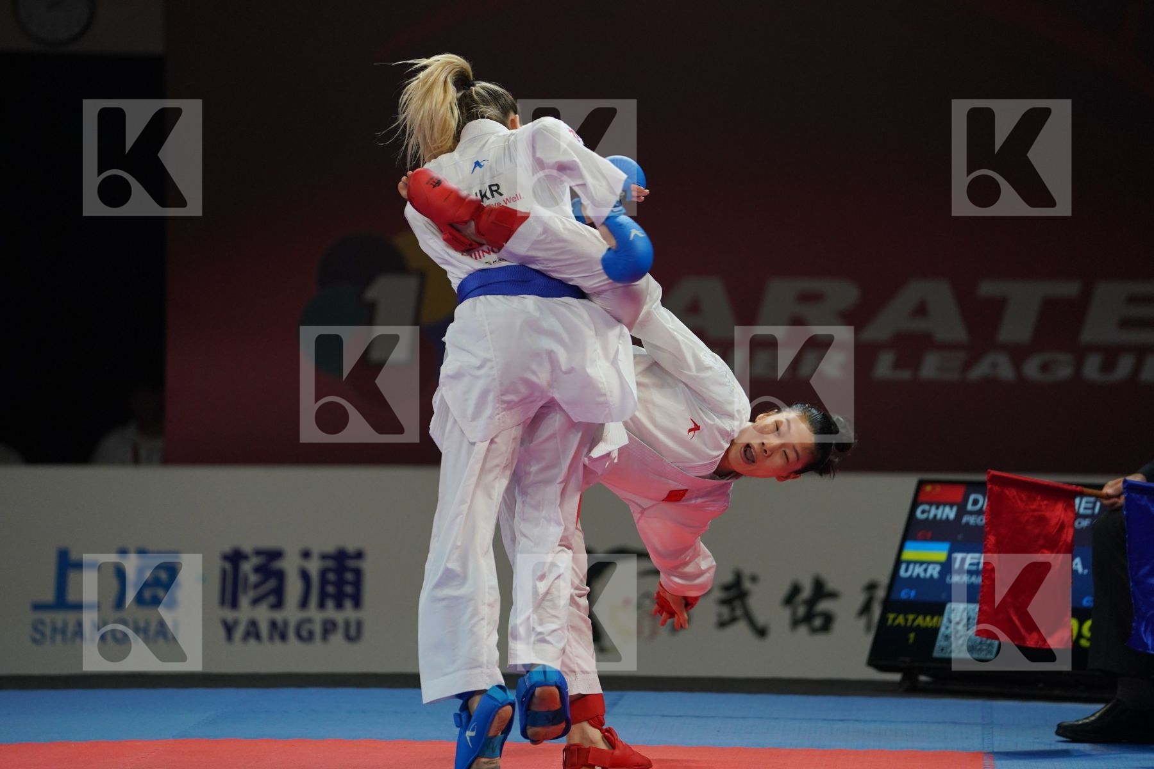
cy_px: 384
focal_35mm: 200
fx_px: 6411
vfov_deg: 6.9
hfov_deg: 10.3
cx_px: 577
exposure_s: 1/1000
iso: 1250
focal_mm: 200
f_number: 2.8
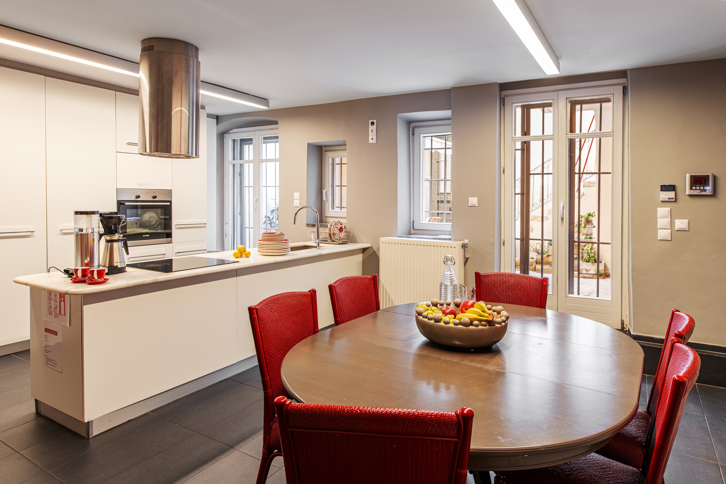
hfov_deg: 84.0
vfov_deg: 61.9
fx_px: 403
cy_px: 242
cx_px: 363
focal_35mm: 20
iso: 100
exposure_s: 1/2
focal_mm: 20
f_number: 10
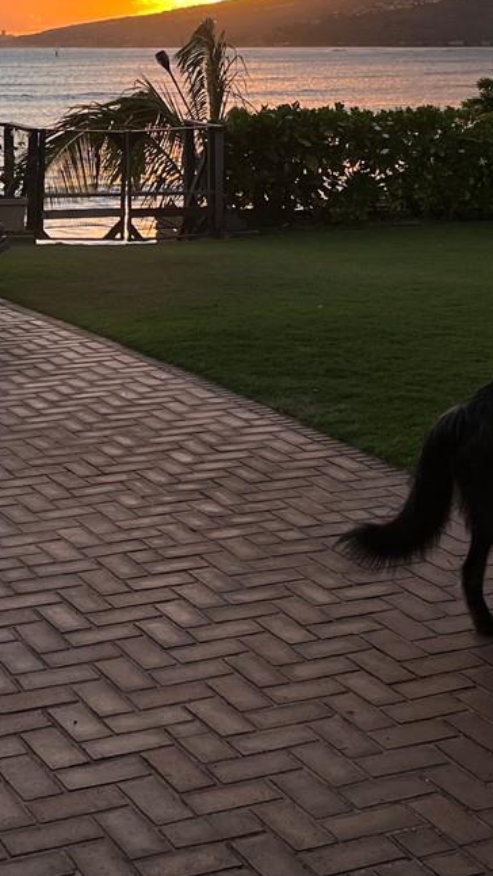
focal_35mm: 70
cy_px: 100
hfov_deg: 17.2
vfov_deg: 29.0
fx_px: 1627
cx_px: 142
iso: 50
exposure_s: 1/1326
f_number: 1.5
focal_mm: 5.7
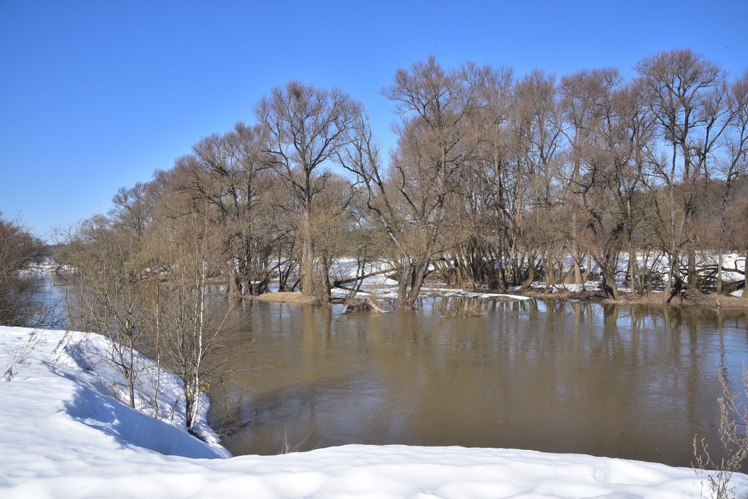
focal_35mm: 50
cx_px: 374
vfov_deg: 27.0
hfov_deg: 39.6
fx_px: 1039
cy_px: 250
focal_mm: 50
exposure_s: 1/125
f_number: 11
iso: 125
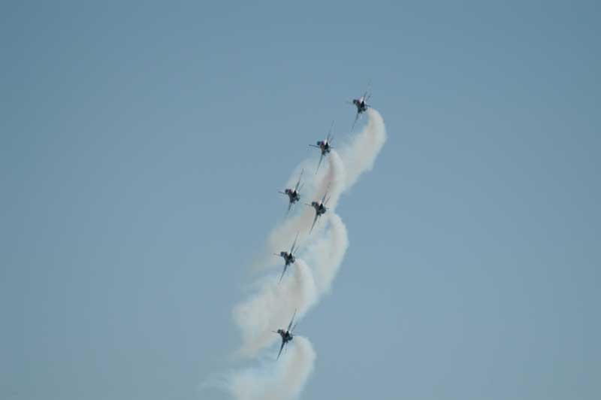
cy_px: 200
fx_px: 7506
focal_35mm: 450
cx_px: 300
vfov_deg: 3.0
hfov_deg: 4.6
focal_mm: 300
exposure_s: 1/2000
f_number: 5.6
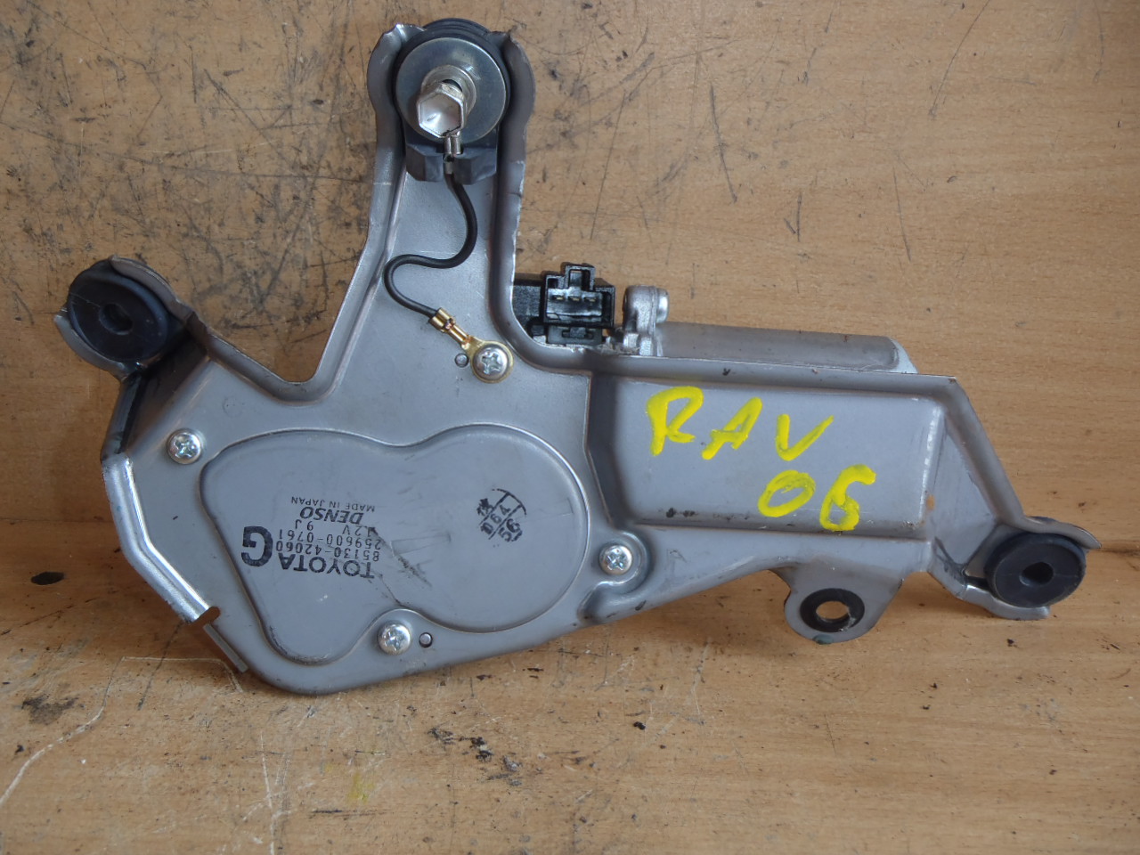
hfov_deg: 49.0
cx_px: 570
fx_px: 1251
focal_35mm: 38
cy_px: 428
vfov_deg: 37.7
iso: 100
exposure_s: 1/40
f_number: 4.6
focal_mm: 6.83
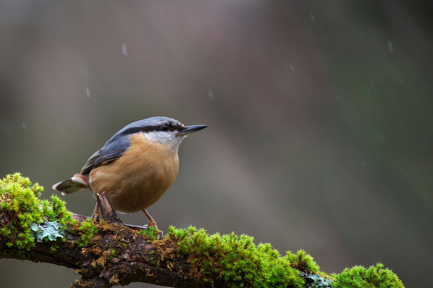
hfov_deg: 4.5
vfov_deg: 3.0
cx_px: 216
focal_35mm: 463
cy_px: 144
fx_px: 5568
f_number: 4.5
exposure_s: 1/800
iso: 5000
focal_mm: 300
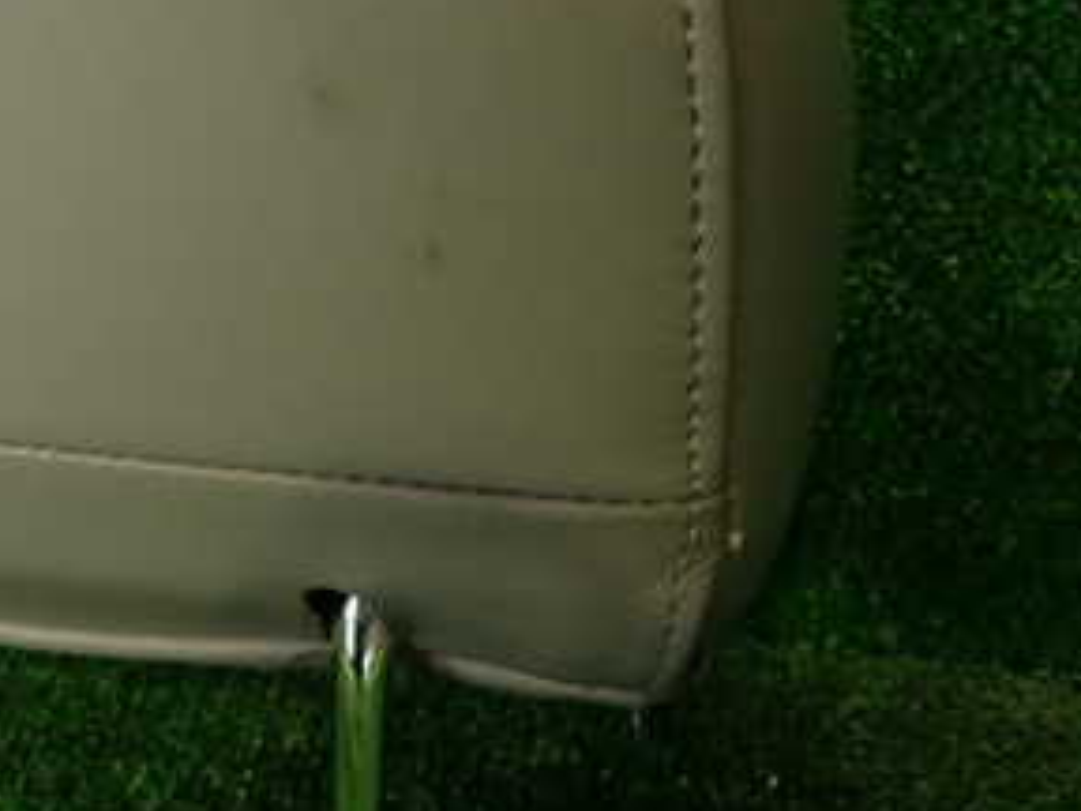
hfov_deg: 33.8
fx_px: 1624
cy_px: 353
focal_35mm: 52
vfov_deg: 28.0
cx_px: 11
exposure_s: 1/60
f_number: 2
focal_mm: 4.5
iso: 160
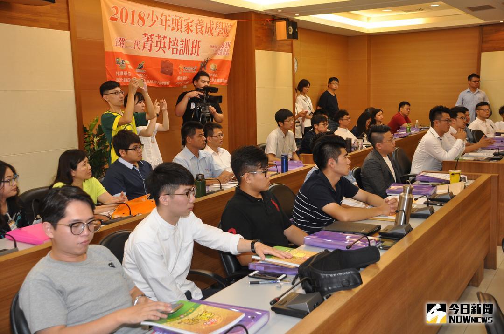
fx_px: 545
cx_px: 252
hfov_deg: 49.6
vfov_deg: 34.1
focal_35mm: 39
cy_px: 167
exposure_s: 1/60
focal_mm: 26
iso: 640
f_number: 4
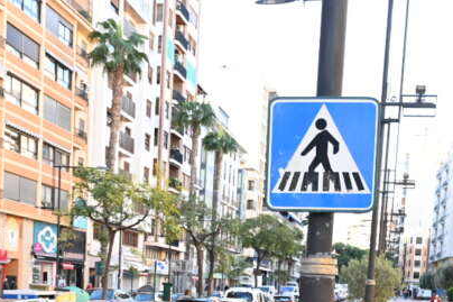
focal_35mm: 63
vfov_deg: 20.0
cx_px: 224
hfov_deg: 31.9
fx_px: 792
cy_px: 379
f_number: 6.3
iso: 500
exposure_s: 1/160
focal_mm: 24
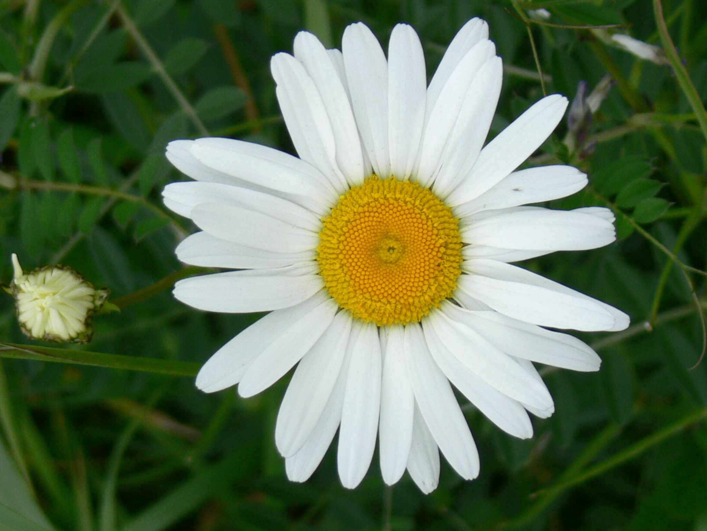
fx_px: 1532
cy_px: 266
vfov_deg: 19.6
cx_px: 354
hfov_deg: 26.0
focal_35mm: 75
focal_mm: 15.9
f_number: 3.2
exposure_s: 1/1000
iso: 80
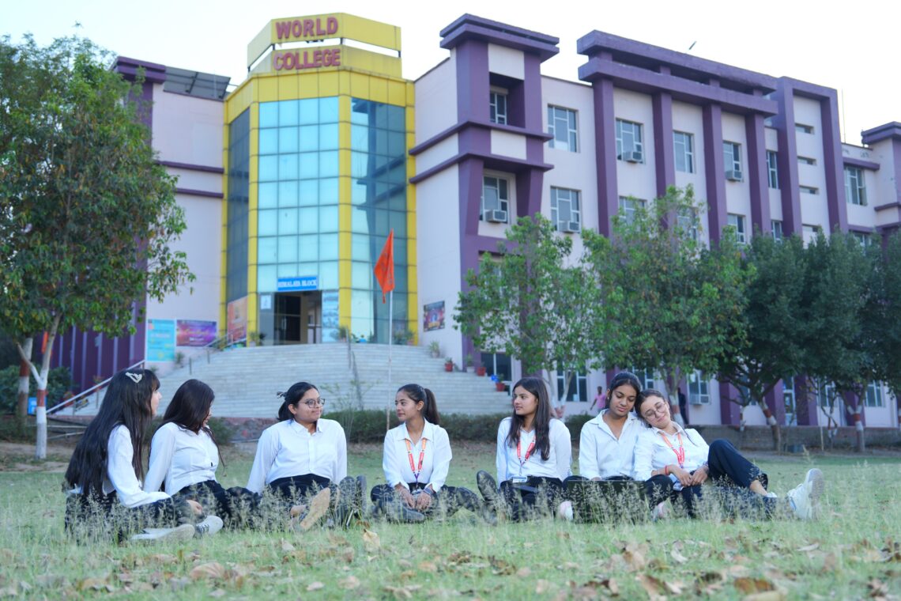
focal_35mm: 38
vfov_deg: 35.1
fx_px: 951
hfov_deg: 50.7
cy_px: 300
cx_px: 450
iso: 250
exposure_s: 1/200
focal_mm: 38
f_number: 2.8
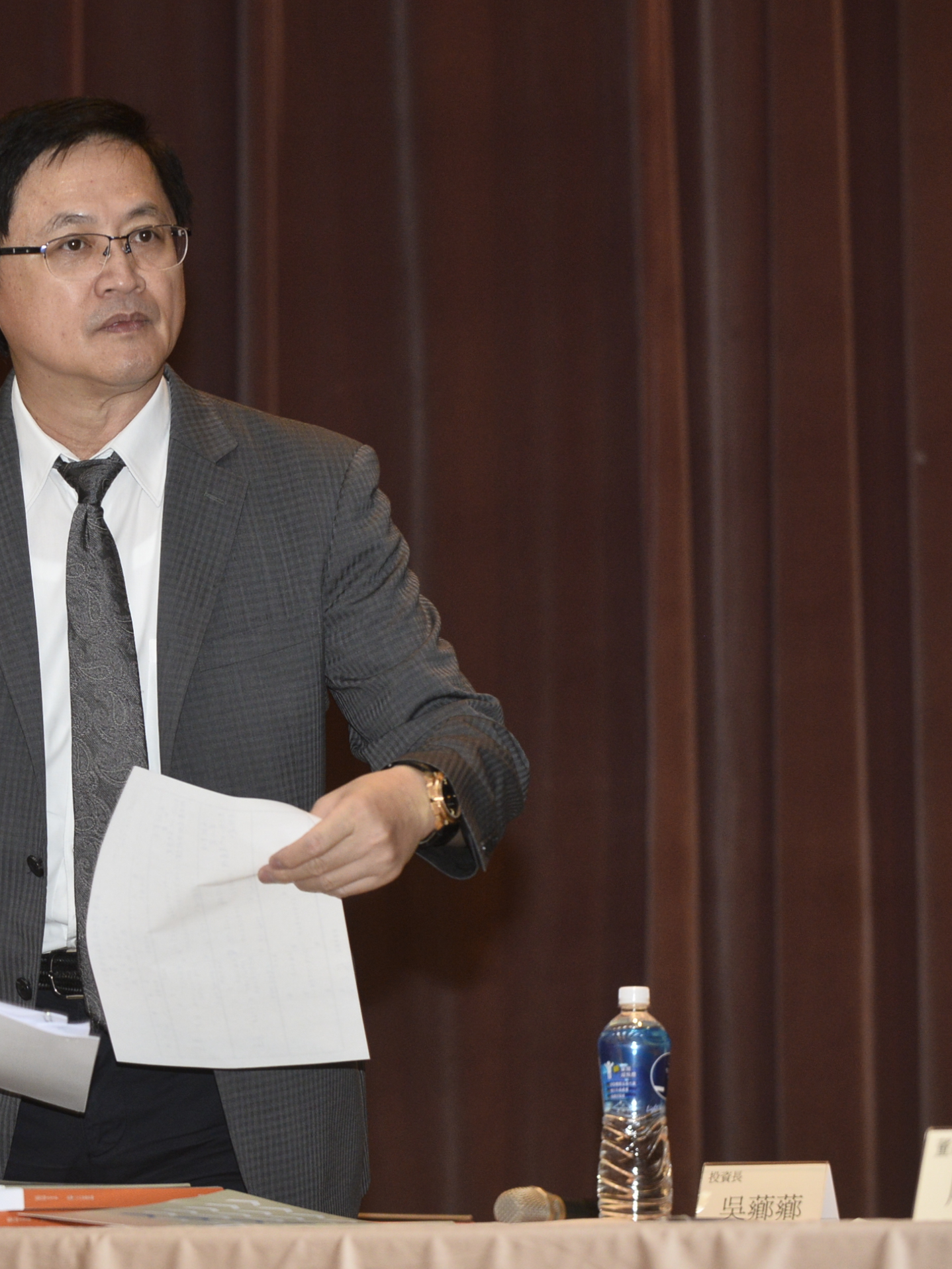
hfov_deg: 8.9
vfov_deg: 11.9
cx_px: 133
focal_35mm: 166
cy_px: 636
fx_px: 6086
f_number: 5
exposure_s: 1/160
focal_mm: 110
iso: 2000
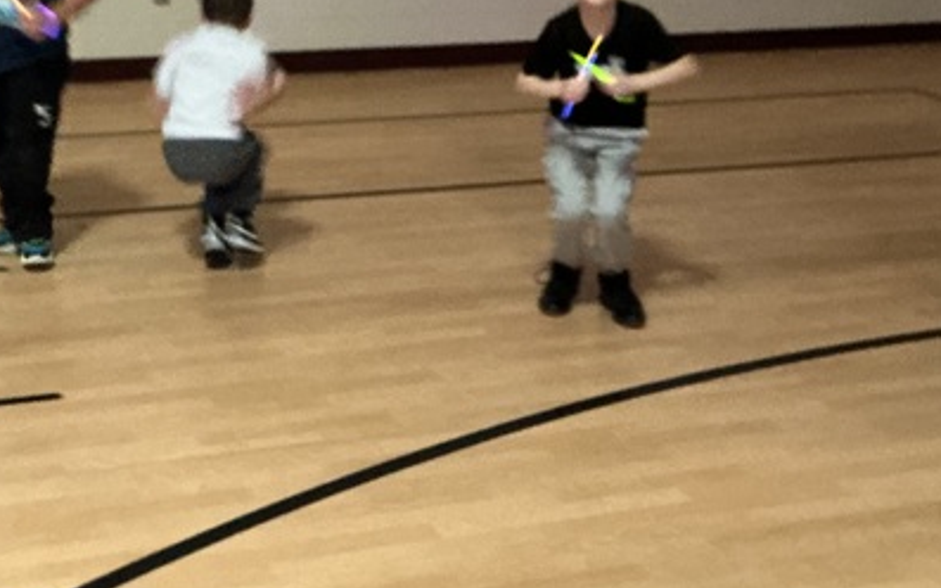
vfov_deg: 20.9
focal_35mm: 62
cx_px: 346
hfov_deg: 32.8
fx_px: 1590
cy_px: 230
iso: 500
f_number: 1.8
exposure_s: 1/20
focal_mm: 3
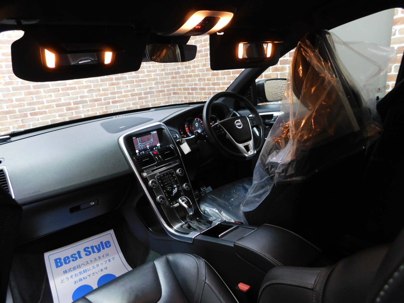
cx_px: 202
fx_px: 268
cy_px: 152
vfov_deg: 58.9
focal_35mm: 23
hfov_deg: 73.9
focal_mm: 4
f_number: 3
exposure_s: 1/15
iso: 400
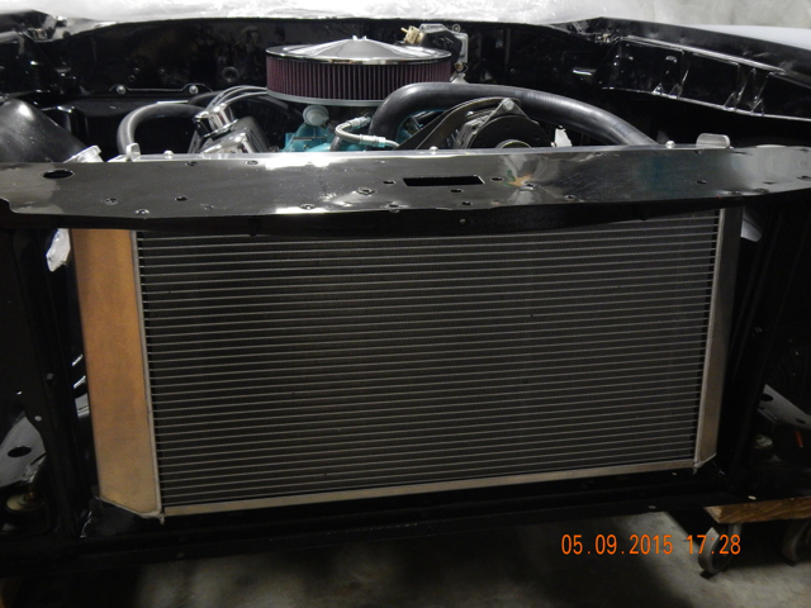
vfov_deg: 42.9
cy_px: 304
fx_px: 773
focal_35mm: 33
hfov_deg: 55.4
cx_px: 406
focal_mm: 5.9
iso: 560
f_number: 3.9
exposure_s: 1/15
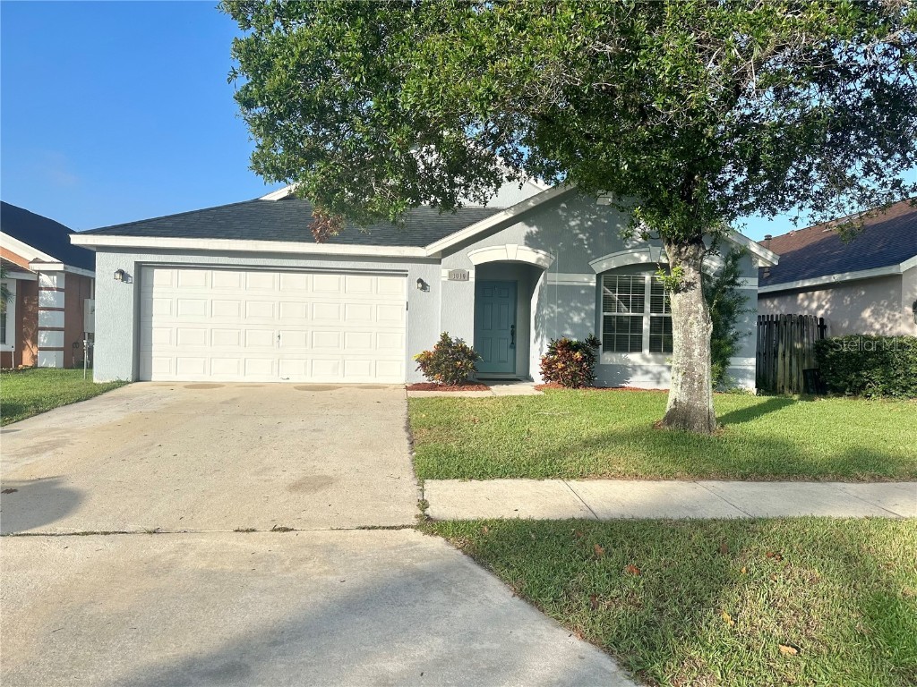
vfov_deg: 56.8
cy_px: 344
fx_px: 636
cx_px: 458
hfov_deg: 71.6
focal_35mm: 24
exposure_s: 1/3597
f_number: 1.78
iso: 80
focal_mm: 6.86
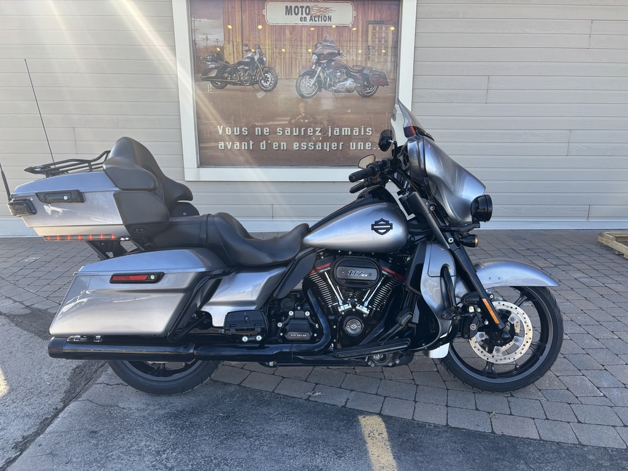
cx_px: 314
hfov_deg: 67.3
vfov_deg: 53.1
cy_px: 236
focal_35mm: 26
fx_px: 472
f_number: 1.6
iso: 50
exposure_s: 1/510
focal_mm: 5.96
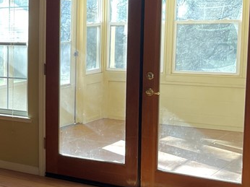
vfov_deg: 19.1
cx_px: -104
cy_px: 100
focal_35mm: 77
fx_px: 556
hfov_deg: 21.9
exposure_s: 1/120
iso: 125
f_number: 1.6
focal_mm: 4.2
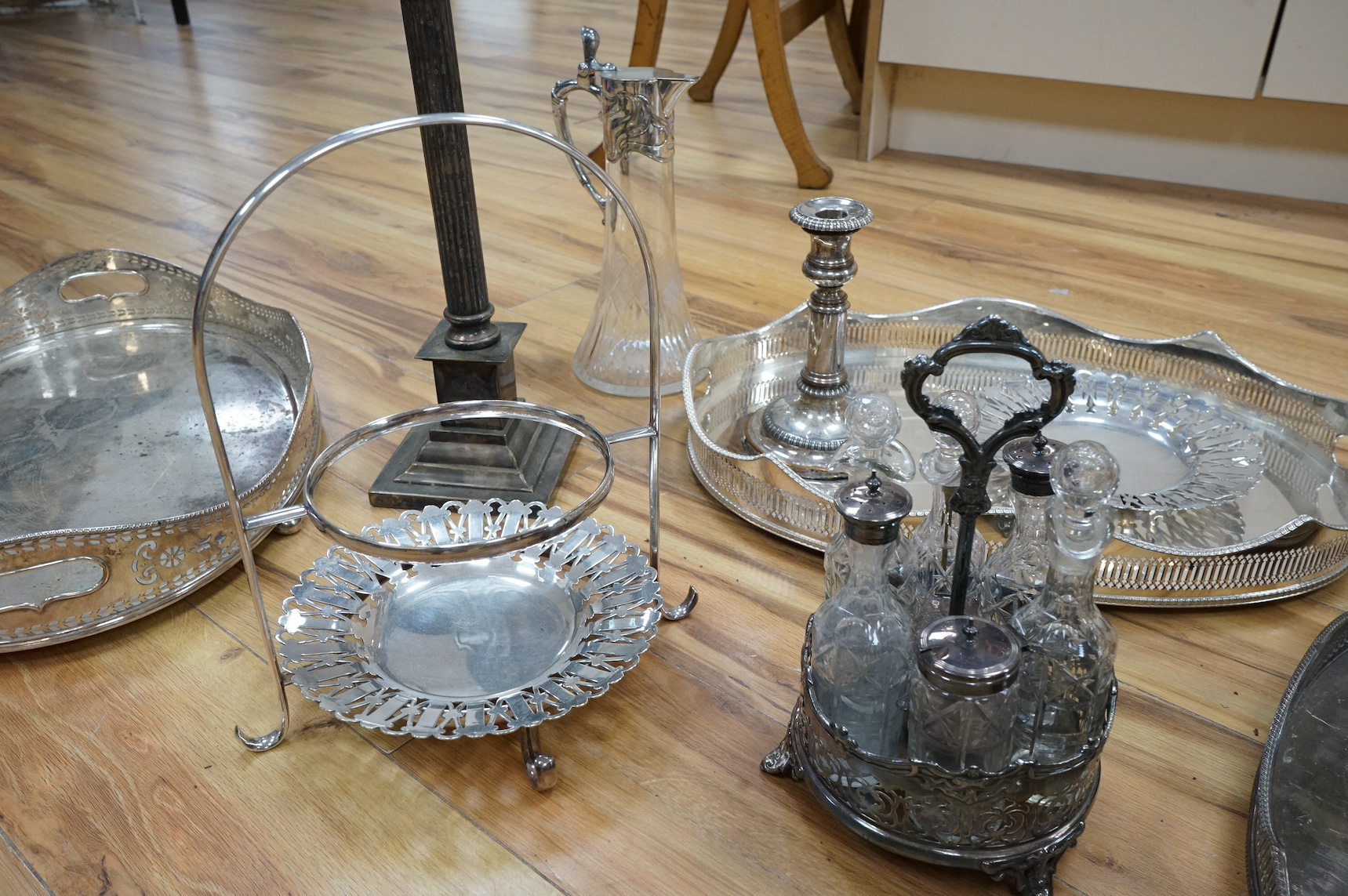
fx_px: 1048
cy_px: 448
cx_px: 674
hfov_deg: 65.5
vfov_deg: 46.3
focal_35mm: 28
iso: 3200
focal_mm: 28
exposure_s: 1/80
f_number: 9
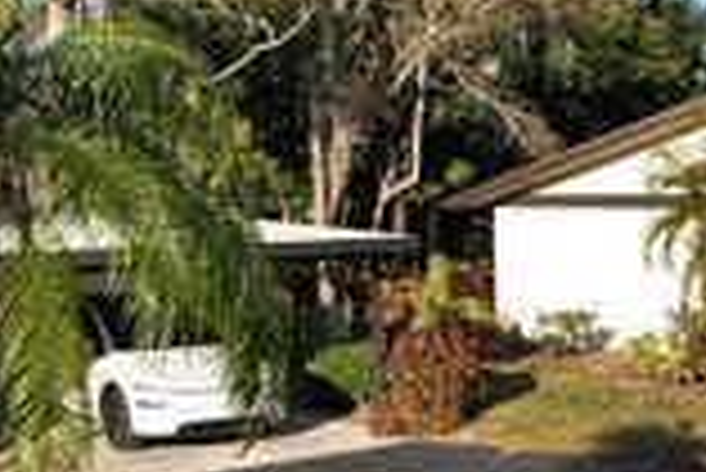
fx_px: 1374
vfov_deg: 19.3
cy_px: 362
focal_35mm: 70
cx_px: 684
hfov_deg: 27.4
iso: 110
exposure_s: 1/1500
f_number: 2.8
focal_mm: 8.38
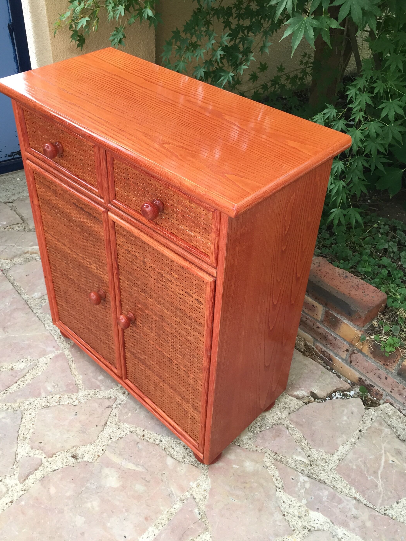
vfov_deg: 53.8
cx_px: 175
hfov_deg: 41.7
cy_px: 232
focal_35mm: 34
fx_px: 532
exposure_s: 1/40
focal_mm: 4.15
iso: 32
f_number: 2.2
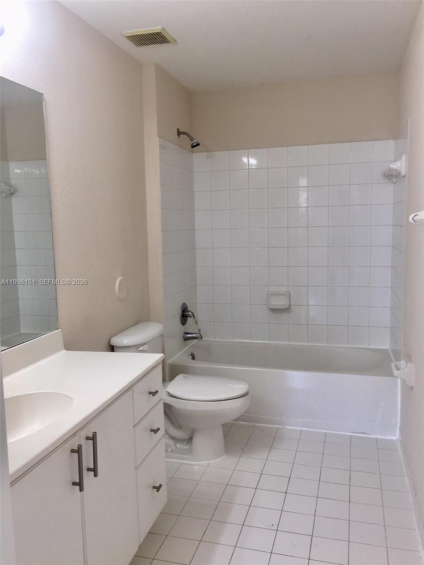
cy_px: 282
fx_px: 474
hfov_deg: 48.2
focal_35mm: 29
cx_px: 212
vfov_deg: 61.7
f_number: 2.2
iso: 32
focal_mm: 4.15
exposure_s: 1/60
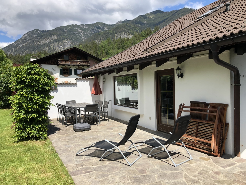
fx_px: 199
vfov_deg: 49.7
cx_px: 123
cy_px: 92
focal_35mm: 28
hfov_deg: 63.4
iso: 20
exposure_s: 1/1499
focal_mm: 3.99
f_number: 1.8
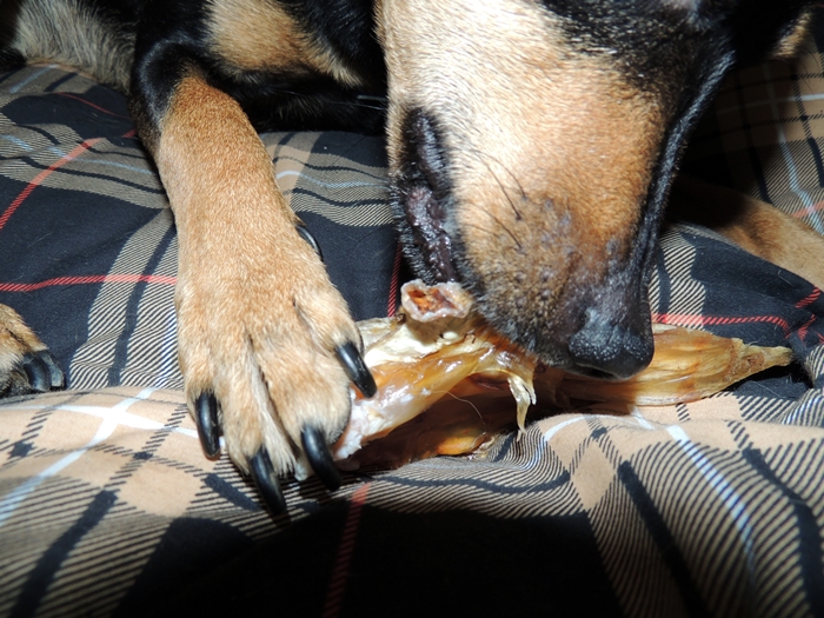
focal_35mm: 24
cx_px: 412
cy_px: 309
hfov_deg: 71.6
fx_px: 571
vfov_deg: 56.8
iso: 100
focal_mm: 4.3
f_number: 3
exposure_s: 1/30
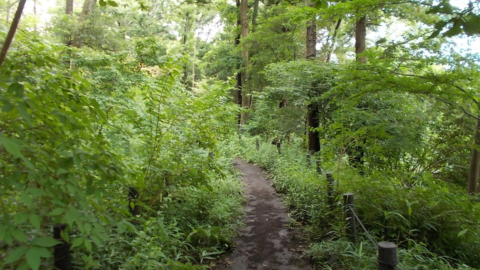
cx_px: 244
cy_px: 116
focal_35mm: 29
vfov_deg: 40.1
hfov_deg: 66.1
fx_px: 369
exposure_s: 1/25
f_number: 3.2
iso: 80
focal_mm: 4.6
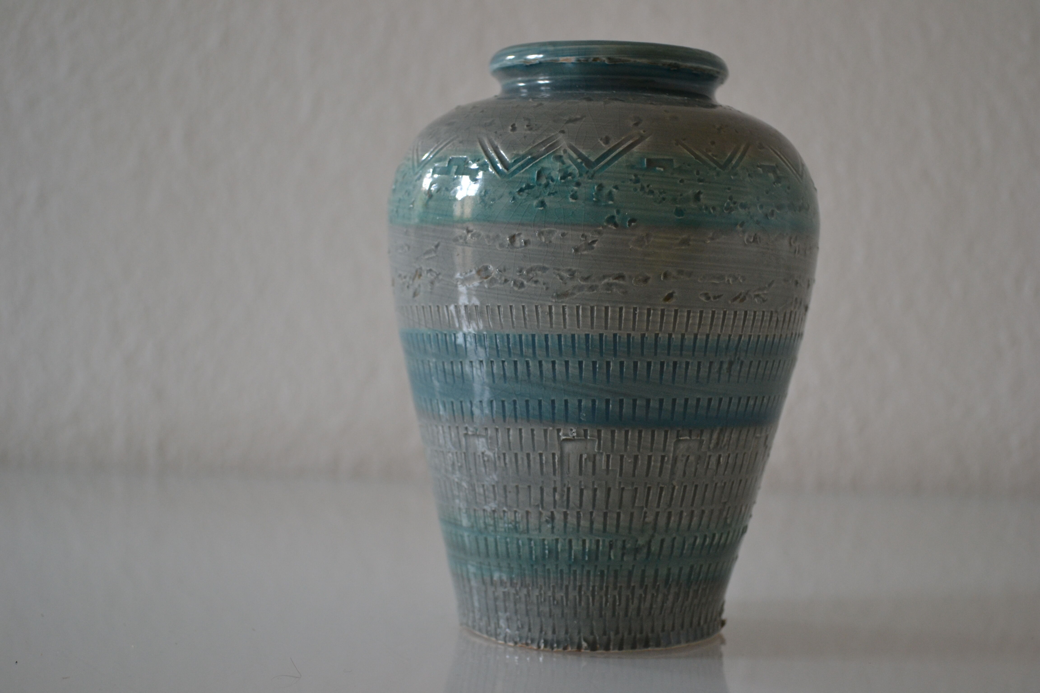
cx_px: 520
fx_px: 1733
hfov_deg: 33.4
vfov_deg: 22.6
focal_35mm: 60
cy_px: 346
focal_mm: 40
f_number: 5.3
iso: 640
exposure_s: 1/15
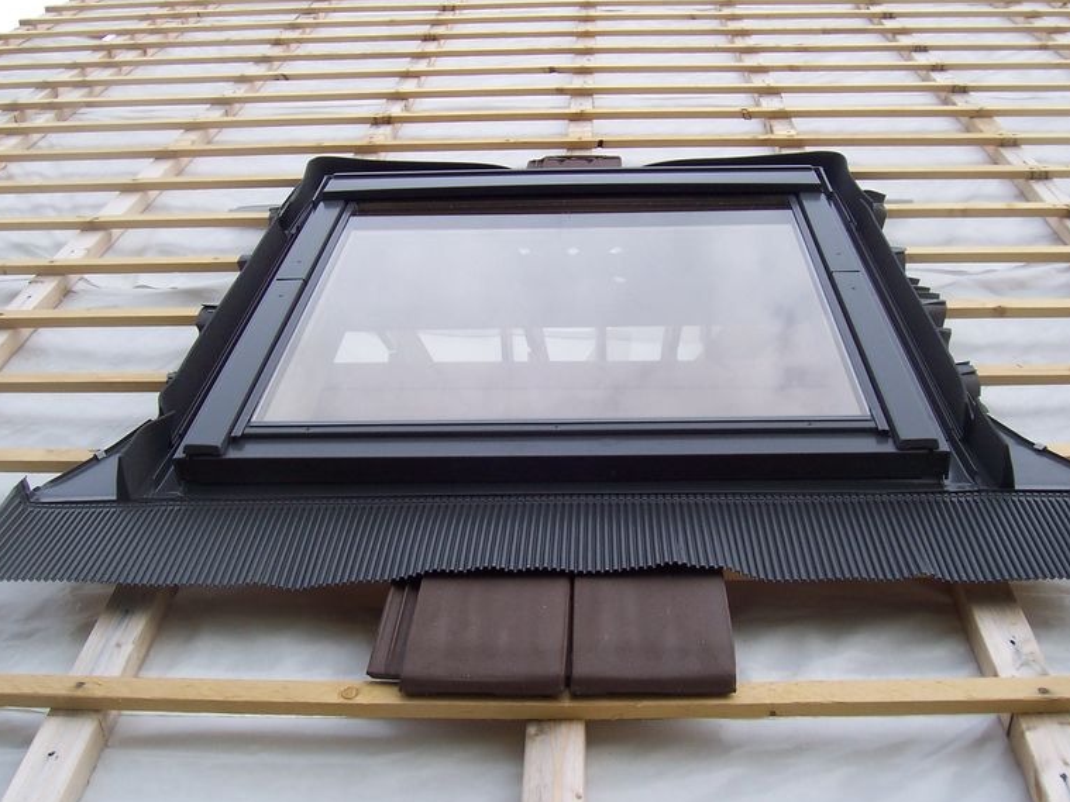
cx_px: 550
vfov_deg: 36.8
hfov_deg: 47.9
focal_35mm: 39
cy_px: 386
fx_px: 1205
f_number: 5.6
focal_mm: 5.6
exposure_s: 1/125
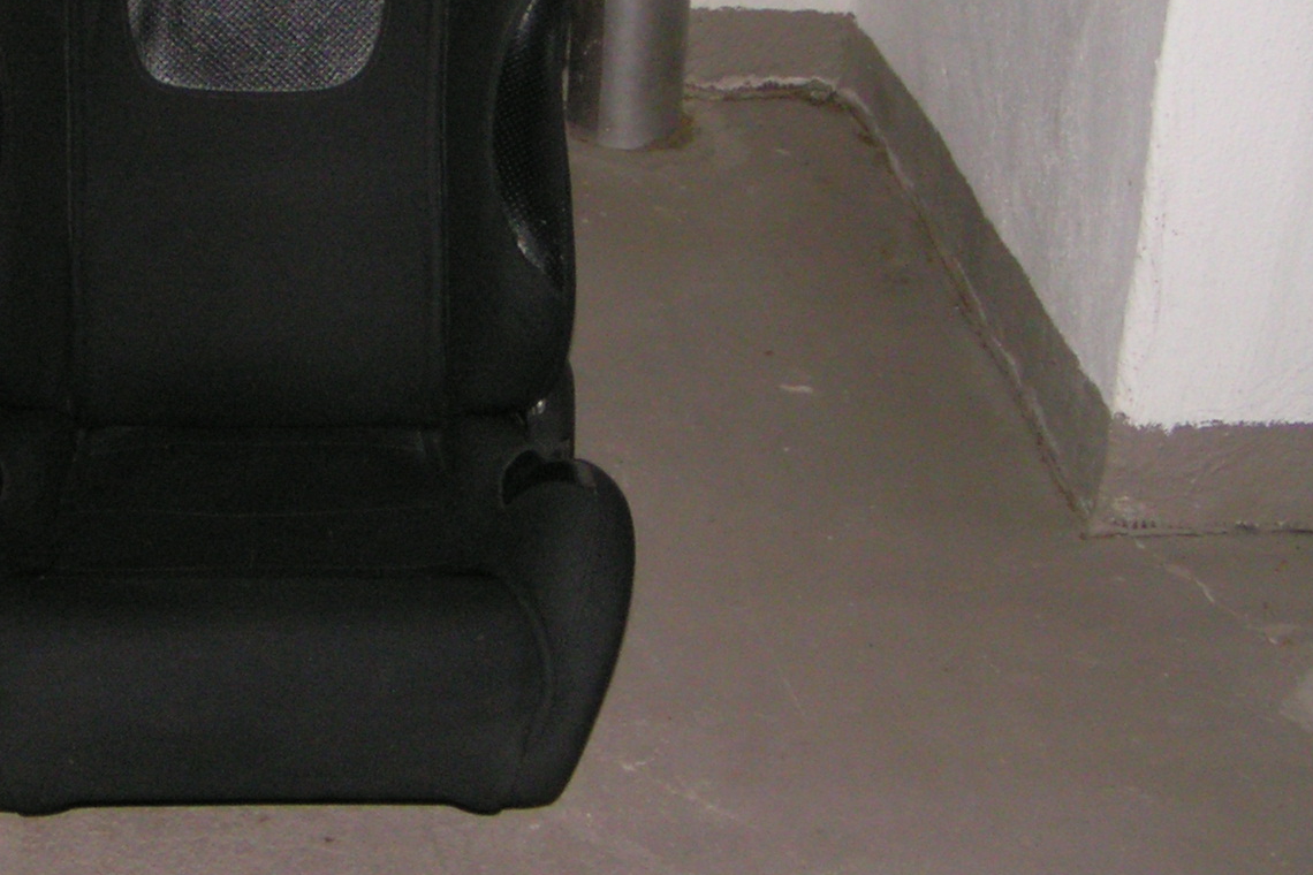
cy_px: 252
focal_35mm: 71
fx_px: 2589
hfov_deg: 27.9
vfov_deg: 19.1
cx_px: 276
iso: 200
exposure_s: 1/40
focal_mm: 5.8
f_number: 2.8
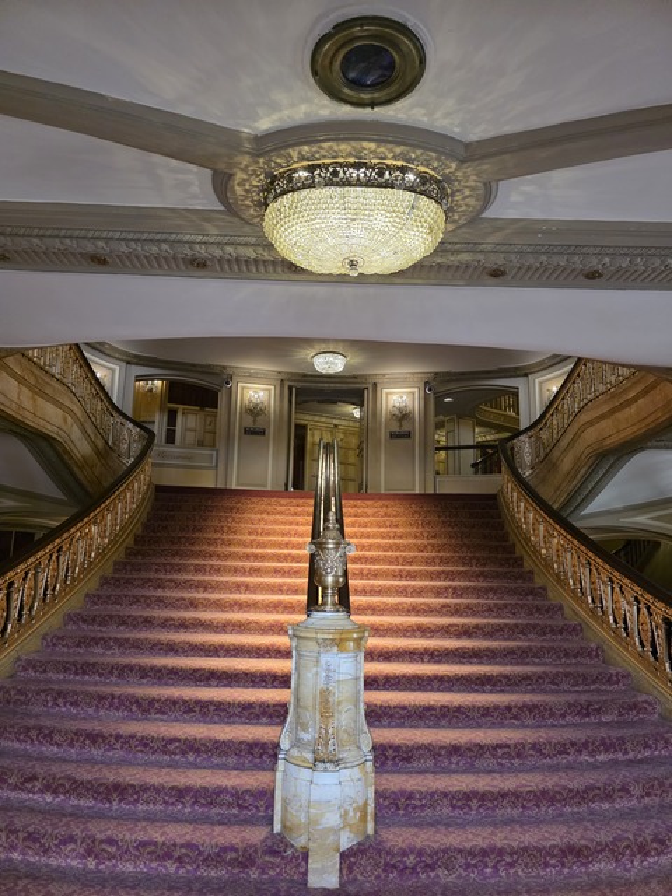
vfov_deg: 73.9
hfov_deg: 58.9
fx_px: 595
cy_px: 448
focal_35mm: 23
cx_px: 336
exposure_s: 1/120
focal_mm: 6.3
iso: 1000
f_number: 1.7
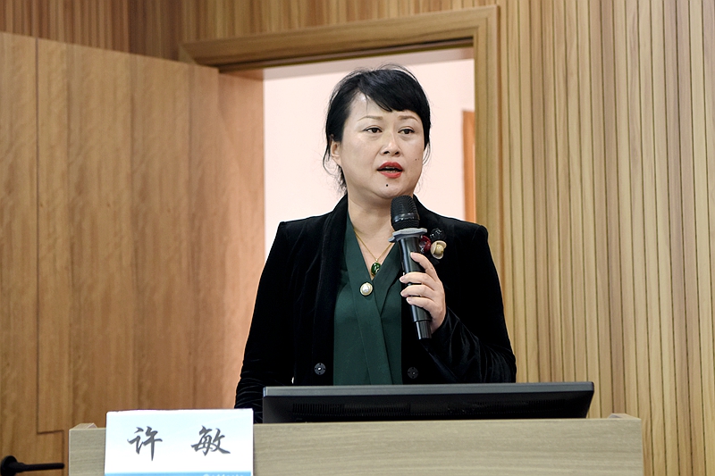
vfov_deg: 23.4
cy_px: 238
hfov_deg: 34.5
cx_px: 358
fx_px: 1152
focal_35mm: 58
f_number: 3.5
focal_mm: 58
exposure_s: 1/50
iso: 800
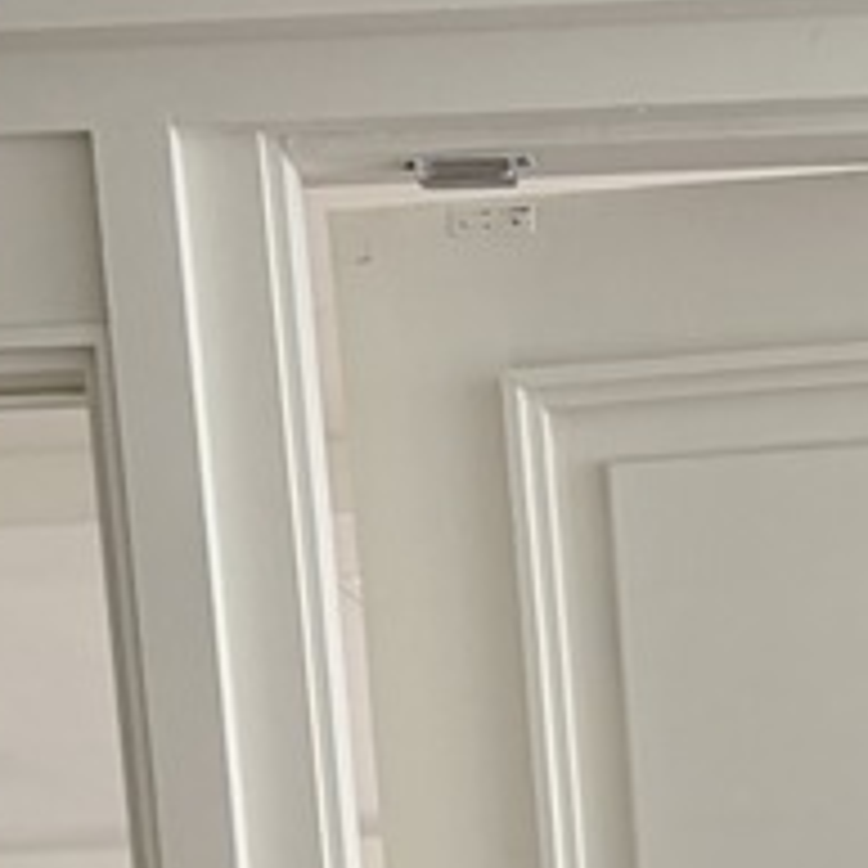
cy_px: 1893
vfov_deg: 12.4
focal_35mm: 119
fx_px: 3376
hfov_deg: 13.7
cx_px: 1331
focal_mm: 5.96
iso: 125
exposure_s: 1/121
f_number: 1.6
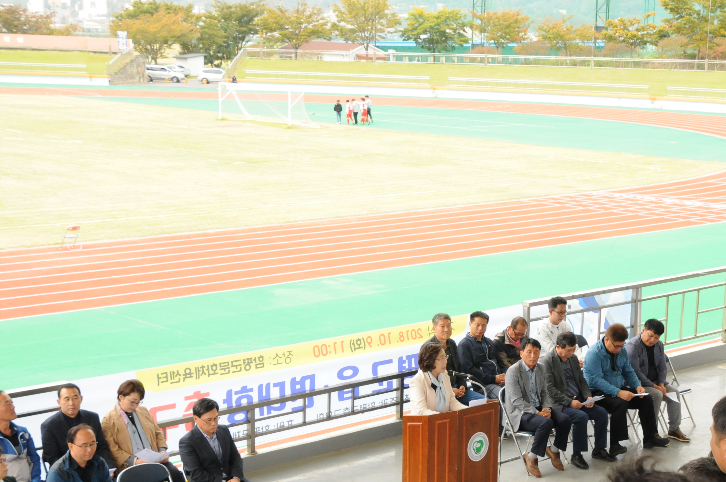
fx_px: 1410
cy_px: 331
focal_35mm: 70
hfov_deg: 28.7
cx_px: 468
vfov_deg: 19.3
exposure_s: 1/250
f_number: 9
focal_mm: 32
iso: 800
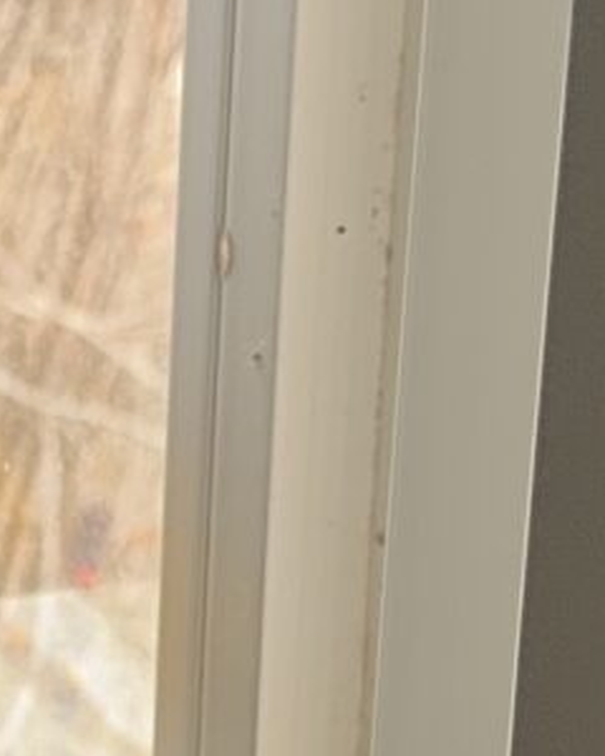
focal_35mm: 200
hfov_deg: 7.7
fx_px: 4476
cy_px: 1081
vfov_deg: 9.4
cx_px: -96
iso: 160
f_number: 1.78
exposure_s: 1/121
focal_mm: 6.76
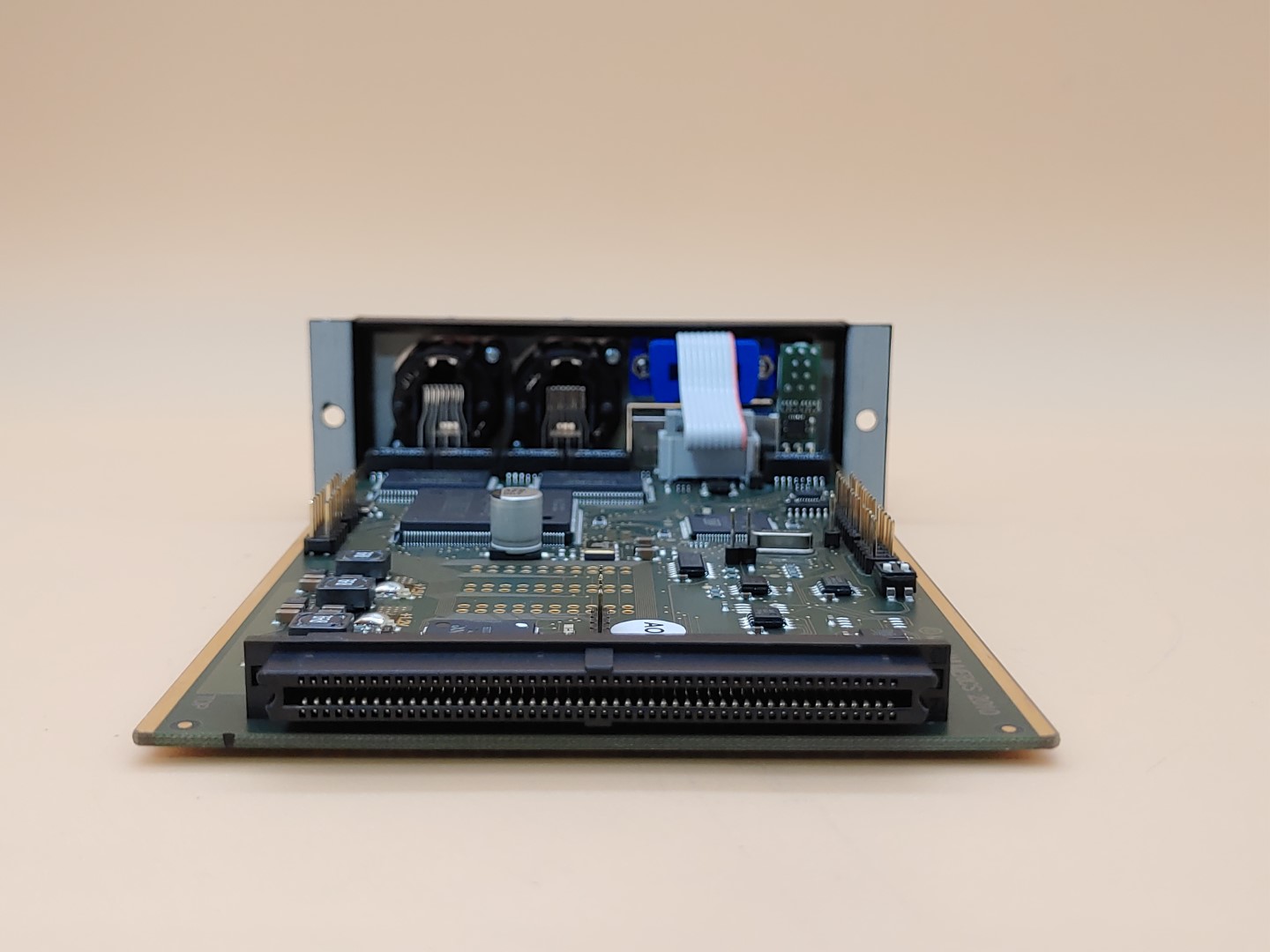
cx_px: 635
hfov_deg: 47.9
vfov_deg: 36.8
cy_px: 476
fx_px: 1431
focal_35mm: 39
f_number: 1.8
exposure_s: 1/60
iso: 50
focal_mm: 4.36
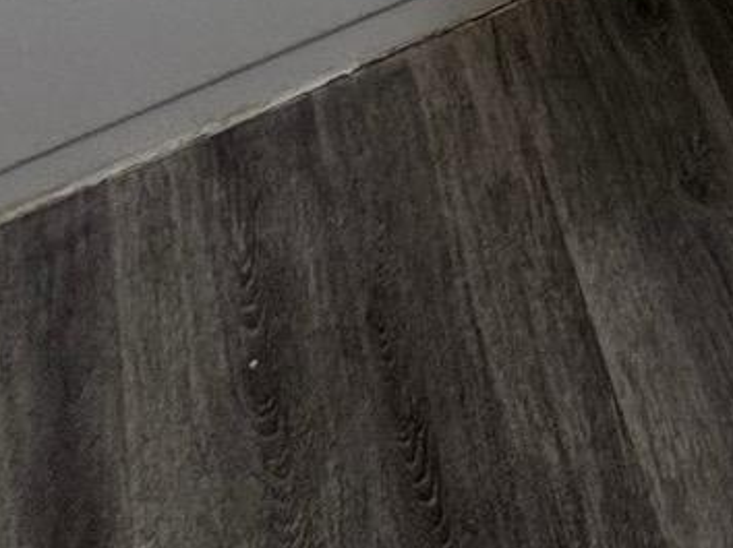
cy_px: -1024
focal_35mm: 81
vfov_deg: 11.7
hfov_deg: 18.8
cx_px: 1307
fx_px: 1714
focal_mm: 2.22
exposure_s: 1/120
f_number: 2.2
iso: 160
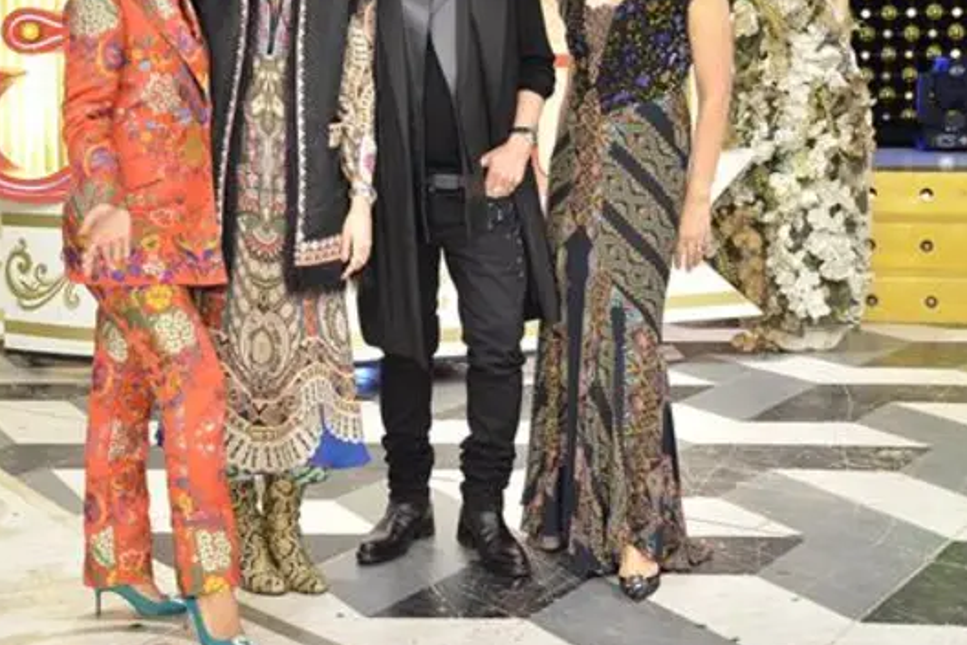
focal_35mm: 60
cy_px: 200
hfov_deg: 33.5
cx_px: 403
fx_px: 1604
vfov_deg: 22.6
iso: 1600
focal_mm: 27
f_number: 4.5
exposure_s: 1/250
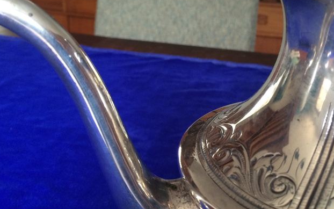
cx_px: 191
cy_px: 122
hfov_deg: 43.4
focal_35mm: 46
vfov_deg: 28.0
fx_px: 419
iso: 125
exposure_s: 1/30
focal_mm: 4.12
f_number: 2.2
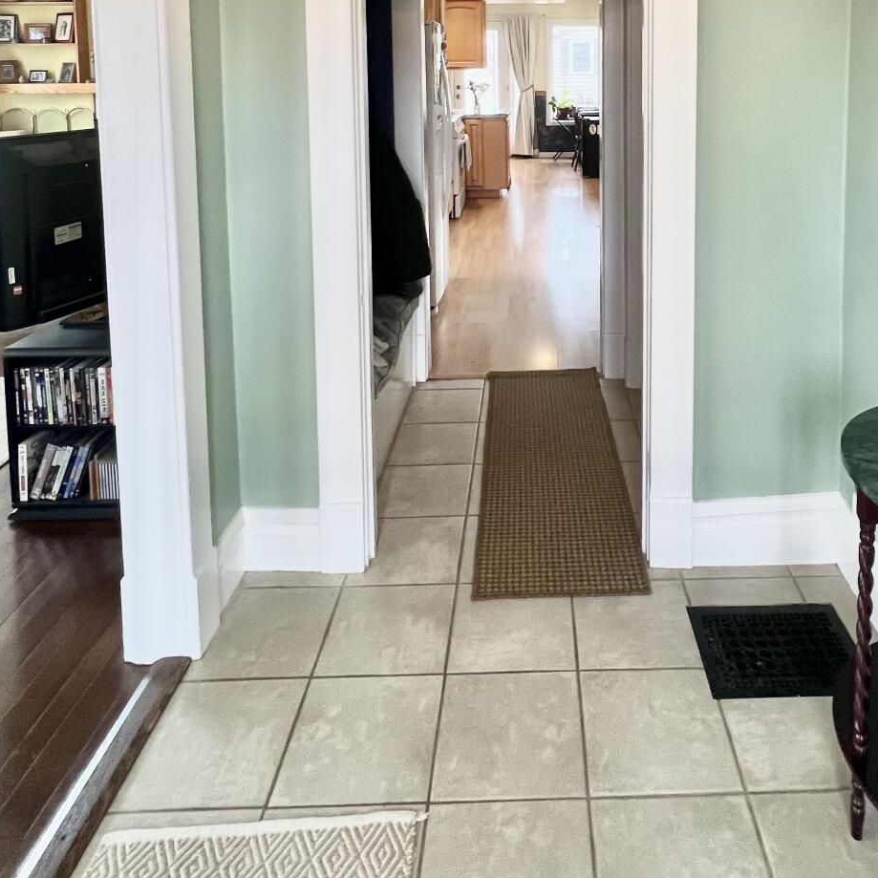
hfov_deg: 62.0
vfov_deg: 56.2
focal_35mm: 25
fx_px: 717
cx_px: 553
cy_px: 122
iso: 200
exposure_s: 1/120
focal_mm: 1.57
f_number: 1.8
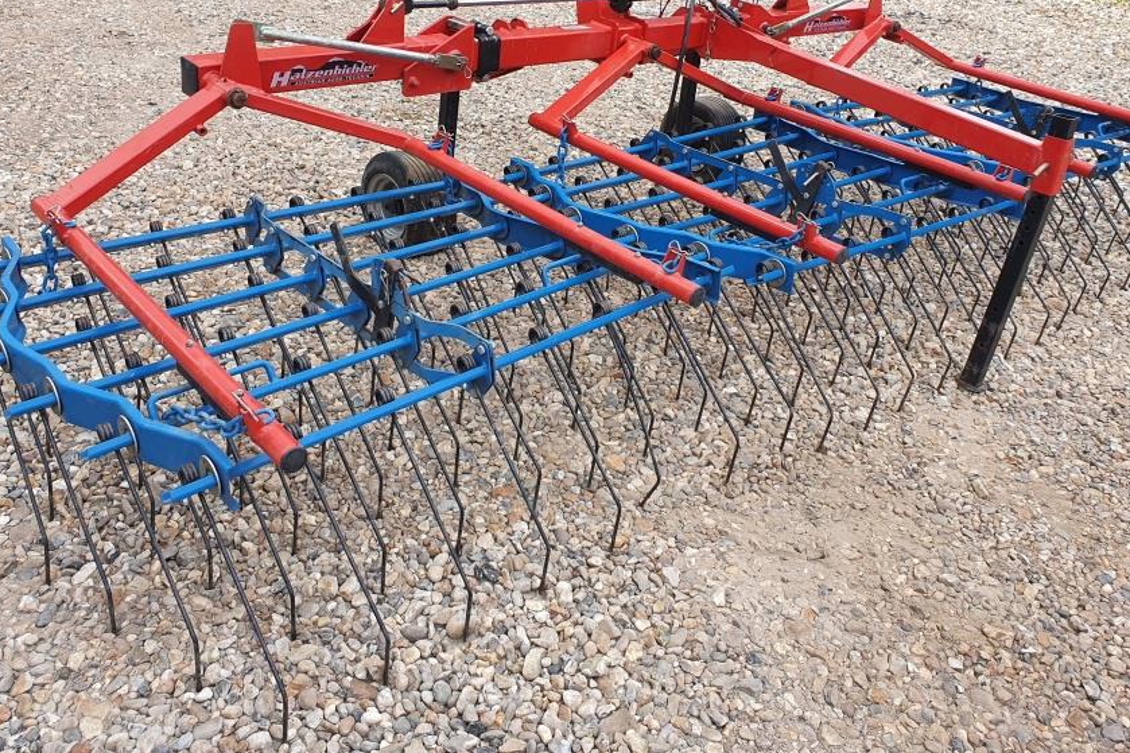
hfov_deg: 57.2
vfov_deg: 39.6
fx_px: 1036
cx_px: 593
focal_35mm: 33
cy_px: 273
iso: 50
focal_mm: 4.32
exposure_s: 1/319
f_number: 2.4
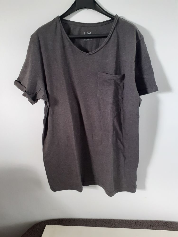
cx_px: 89
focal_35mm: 27
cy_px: 118
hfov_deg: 51.4
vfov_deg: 65.3
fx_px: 185
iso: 250
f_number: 1.9
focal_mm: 3.6
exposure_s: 1/50
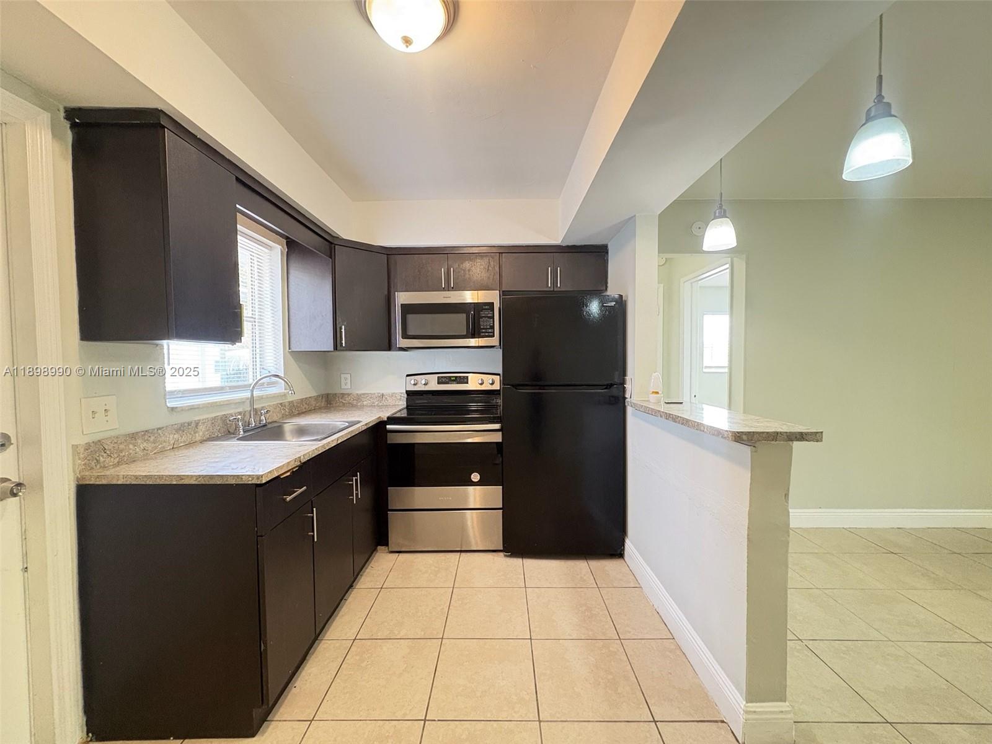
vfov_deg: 85.7
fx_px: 401
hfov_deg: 102.1
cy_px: 372
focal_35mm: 14
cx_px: 496
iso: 500
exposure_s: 1/60
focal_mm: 2.22
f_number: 2.2
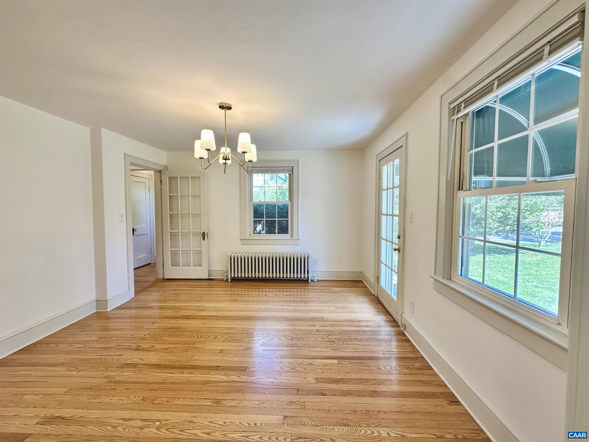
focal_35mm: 14
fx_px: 238
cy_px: 221
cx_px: 294
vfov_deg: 85.7
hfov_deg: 102.1
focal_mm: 2.22
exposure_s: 1/120
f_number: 2.2
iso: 80
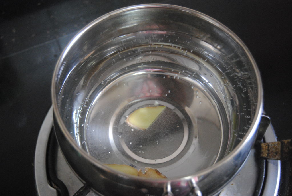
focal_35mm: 52
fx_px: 426
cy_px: 98
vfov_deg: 25.8
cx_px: 146
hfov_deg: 37.8
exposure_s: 1/30
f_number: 4.5
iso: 1100
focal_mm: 35
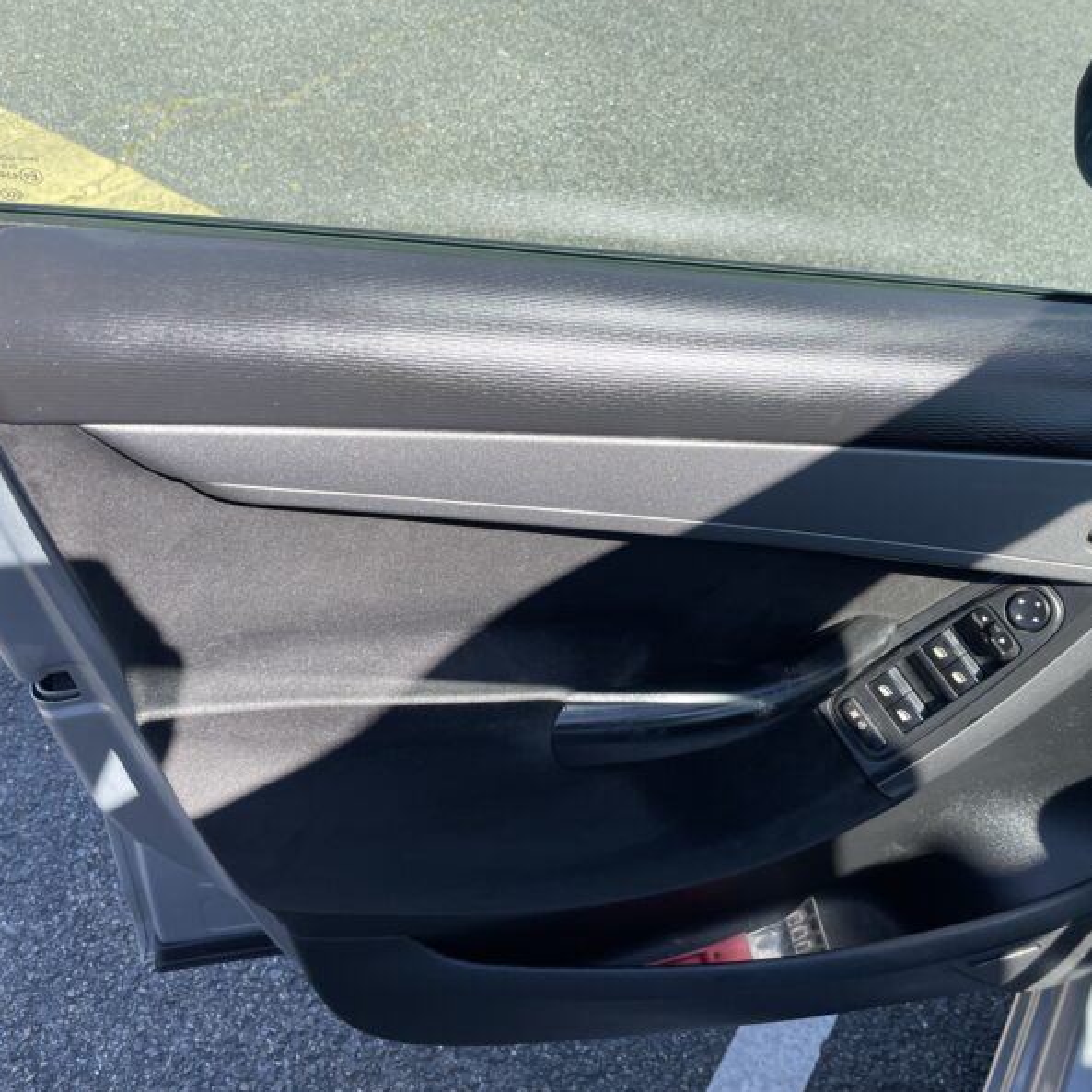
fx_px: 1106
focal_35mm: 31
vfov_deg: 52.5
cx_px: 692
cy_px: 547
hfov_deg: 51.9
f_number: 1.6
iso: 32
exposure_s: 1/790
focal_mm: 4.2
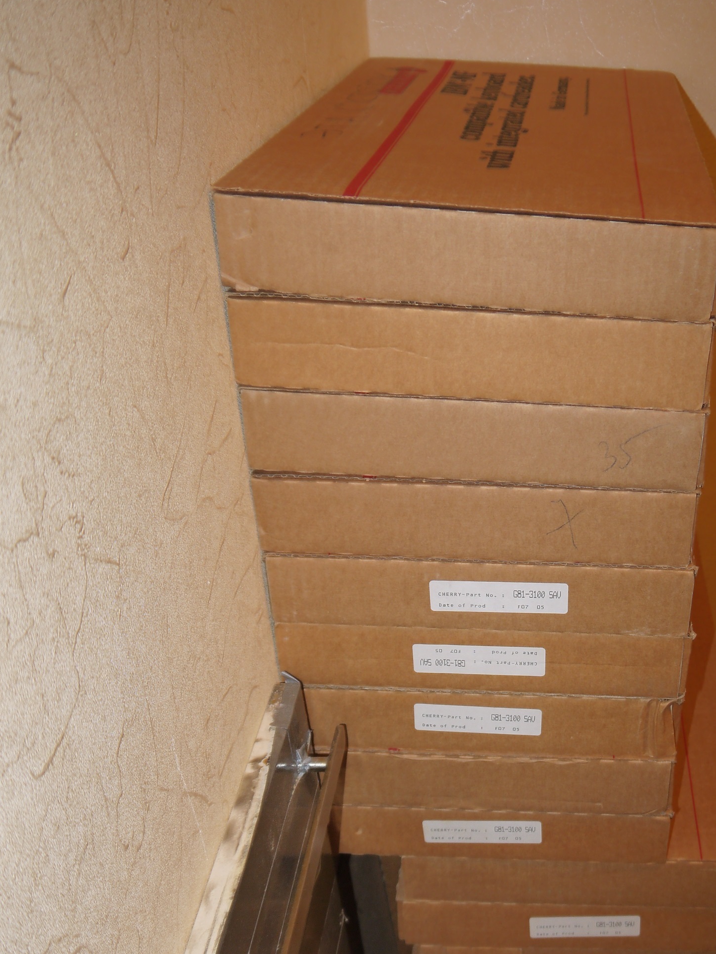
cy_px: 660
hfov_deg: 34.6
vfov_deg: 44.9
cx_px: 507
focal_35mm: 41
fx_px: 1131
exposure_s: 1/8
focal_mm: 14
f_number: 3.5
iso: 100
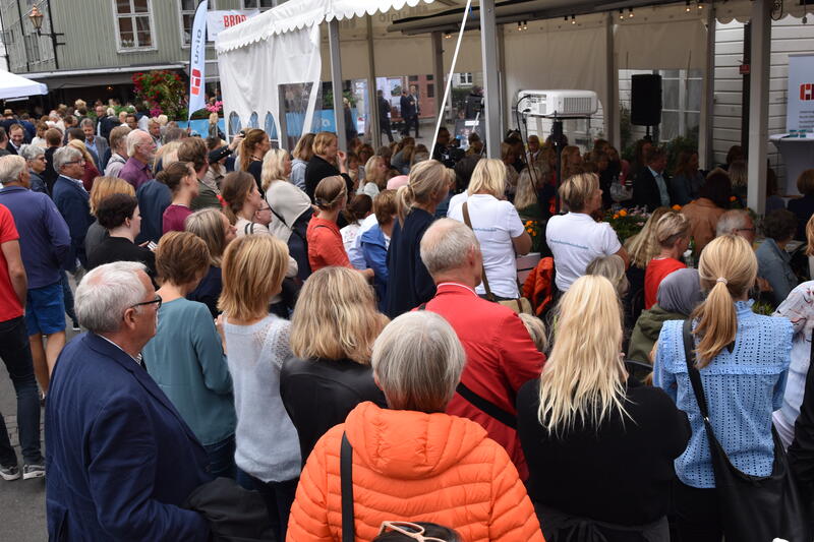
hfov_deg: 53.1
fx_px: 814
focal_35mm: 36
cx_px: 407
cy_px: 271
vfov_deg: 36.9
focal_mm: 24
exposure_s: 1/250
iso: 320
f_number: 8
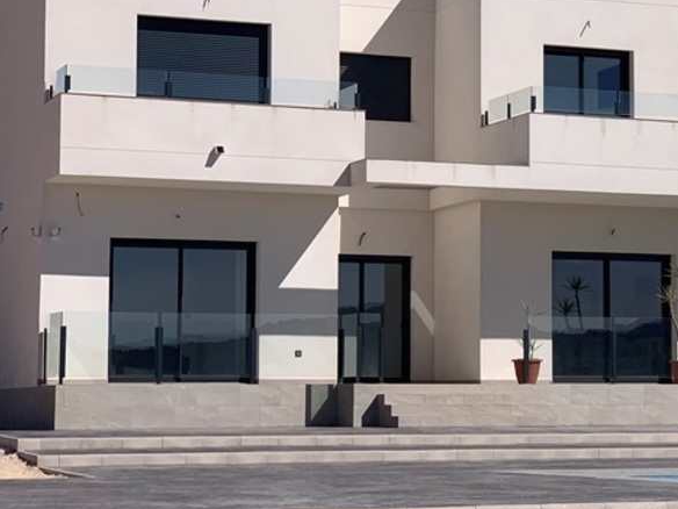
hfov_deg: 17.0
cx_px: 630
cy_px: 253
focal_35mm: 114
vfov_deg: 13.0
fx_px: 2233
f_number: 2.4
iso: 16
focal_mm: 6
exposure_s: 1/3195
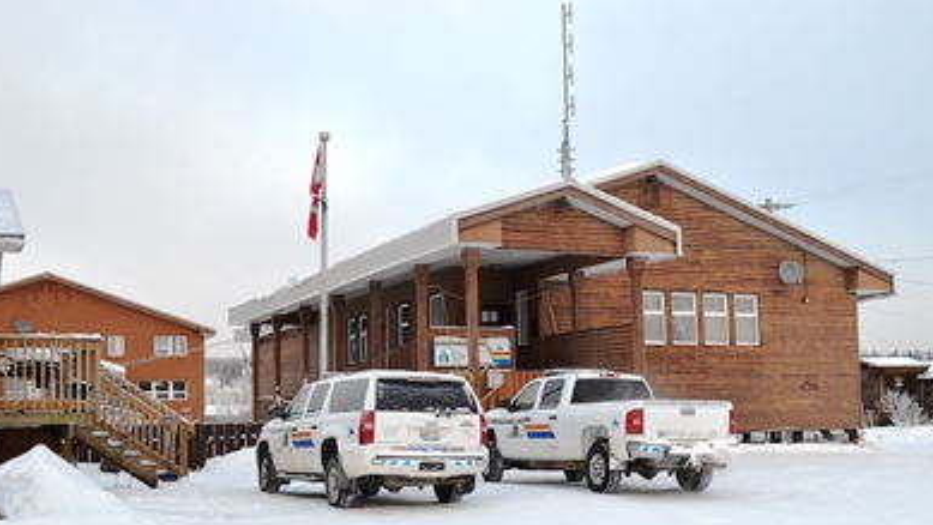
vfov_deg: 25.3
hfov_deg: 43.6
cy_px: 352
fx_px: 1163
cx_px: 520
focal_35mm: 47
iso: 140
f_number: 5.6
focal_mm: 26
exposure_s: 1/125
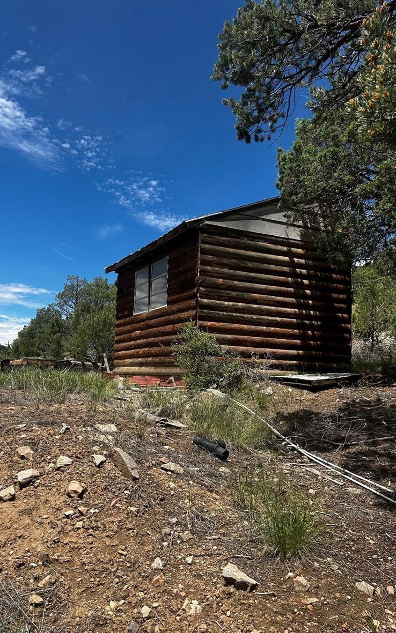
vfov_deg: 66.5
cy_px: 320
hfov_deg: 44.4
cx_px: 167
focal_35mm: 28
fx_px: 484
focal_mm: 5.7
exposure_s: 1/3704
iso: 50
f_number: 1.5
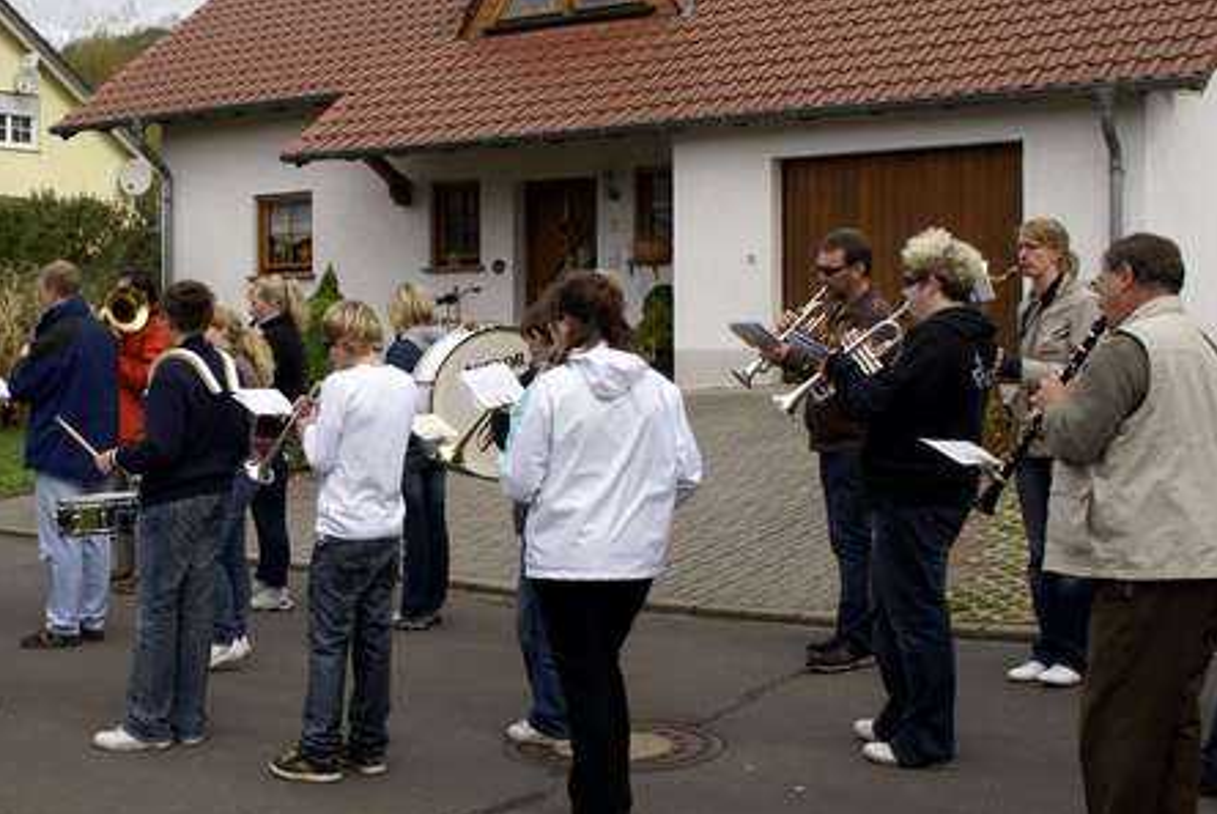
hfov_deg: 36.2
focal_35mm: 54
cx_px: 345
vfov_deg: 25.1
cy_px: 377
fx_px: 1827
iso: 100
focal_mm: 20
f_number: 10
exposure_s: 1/125
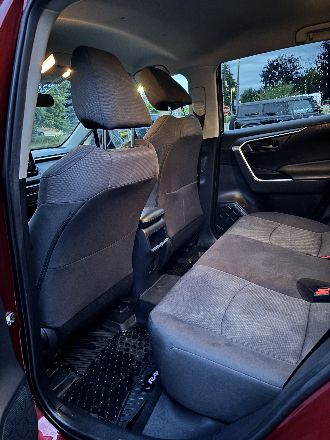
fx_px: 330
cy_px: 220
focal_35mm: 26
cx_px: 165
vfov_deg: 67.3
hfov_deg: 53.1
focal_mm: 5.96
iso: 1250
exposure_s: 1/5
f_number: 1.6
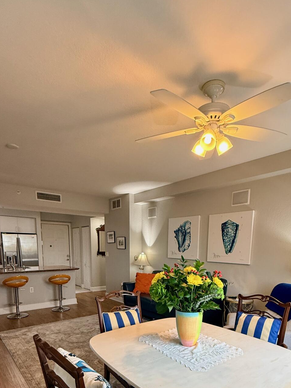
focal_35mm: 22
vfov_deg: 71.6
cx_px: 153
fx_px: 247
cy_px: 287
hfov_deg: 61.1
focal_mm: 2.22
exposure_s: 1/120
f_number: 2.2
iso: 250
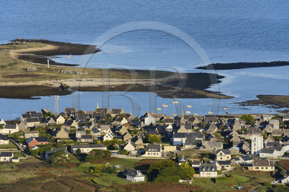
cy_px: 96
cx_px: 144
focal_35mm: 200
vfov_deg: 6.9
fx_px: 1604
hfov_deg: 10.3
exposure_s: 1/1250
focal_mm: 200
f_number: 13
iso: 800
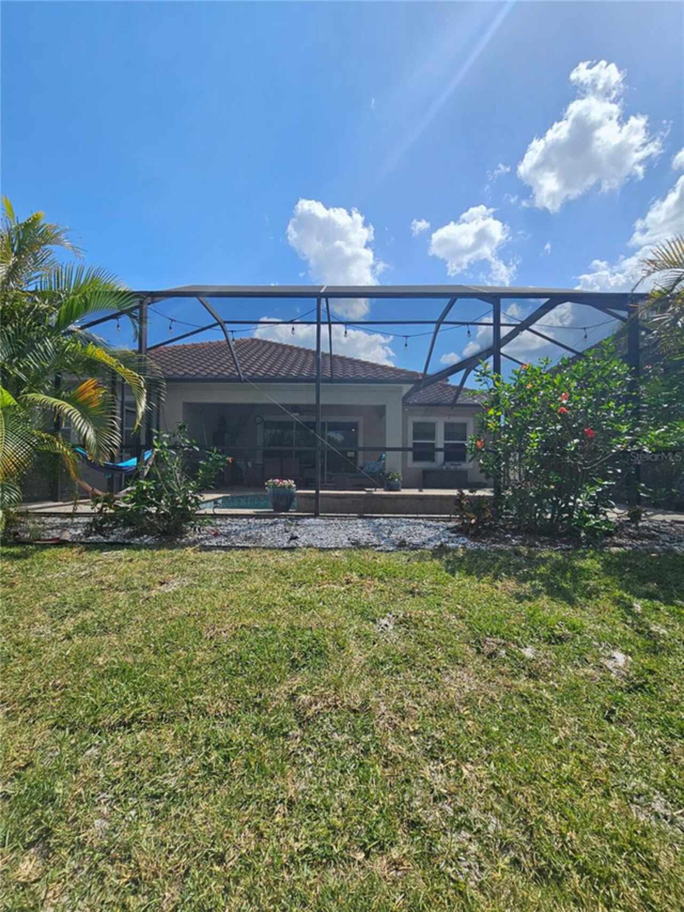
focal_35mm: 13
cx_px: 342
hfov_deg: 89.9
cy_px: 456
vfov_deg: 106.2
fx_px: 342
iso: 50
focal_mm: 2.2
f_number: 2.2
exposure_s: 1/3333
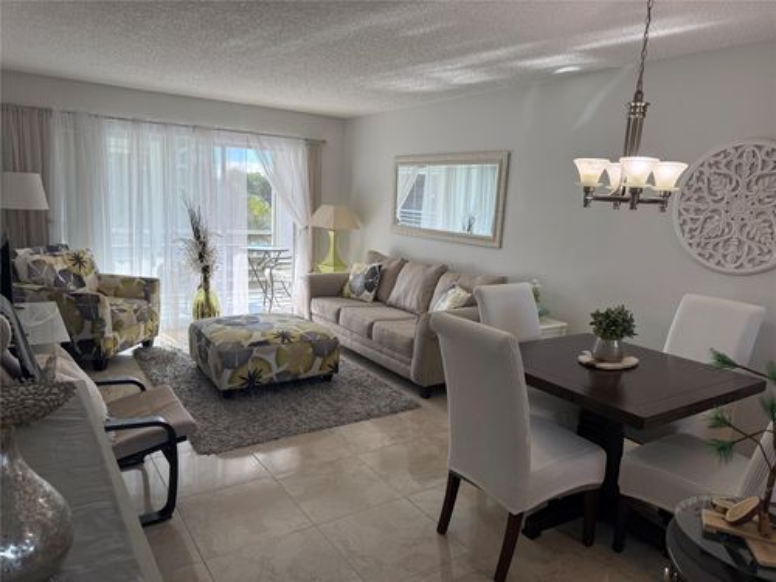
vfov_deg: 56.8
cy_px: 291
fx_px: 538
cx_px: 388
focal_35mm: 24
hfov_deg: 71.6
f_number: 1.78
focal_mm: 6.76
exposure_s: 1/433
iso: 100
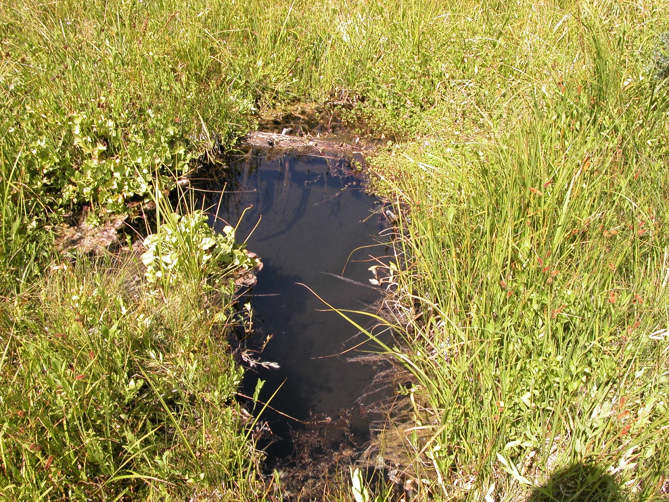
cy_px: 251
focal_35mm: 34
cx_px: 334
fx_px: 657
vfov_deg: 41.8
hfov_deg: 54.0
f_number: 5
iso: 100
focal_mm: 8.9
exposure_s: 1/165
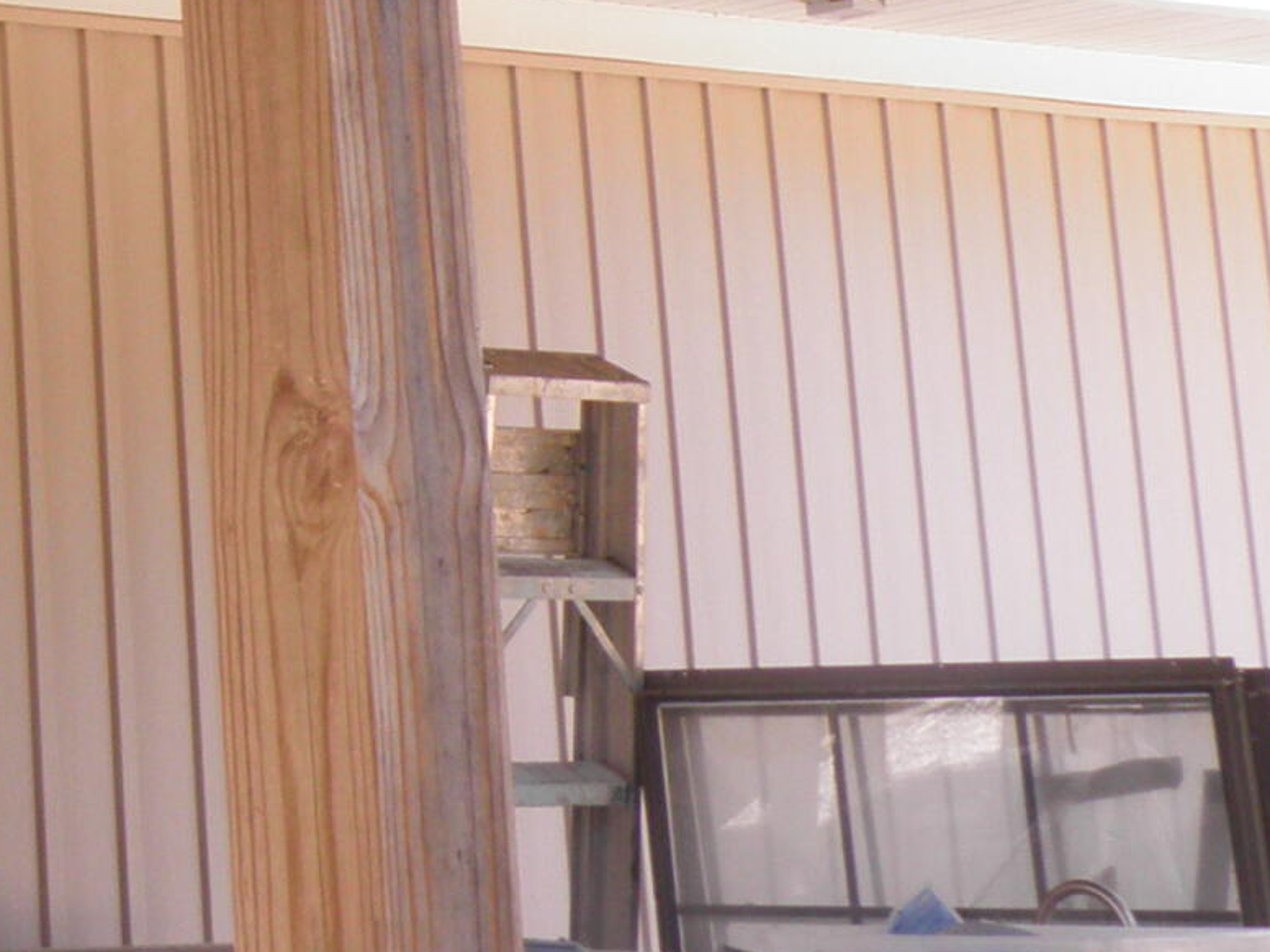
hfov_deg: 15.4
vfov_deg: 11.9
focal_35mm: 116
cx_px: -735
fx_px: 4256
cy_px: -667
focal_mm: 5.5
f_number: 4.2
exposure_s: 1/60
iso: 50
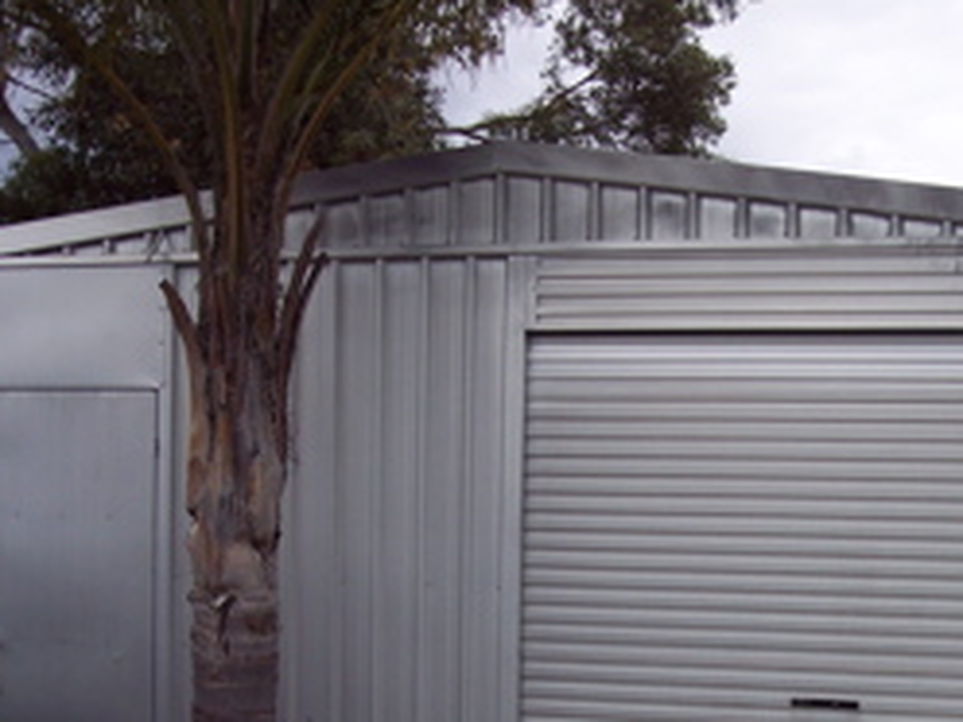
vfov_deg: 23.0
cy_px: 547
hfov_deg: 30.6
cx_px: 598
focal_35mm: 63
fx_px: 1753
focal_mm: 8
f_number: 4
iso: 100
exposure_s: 1/500
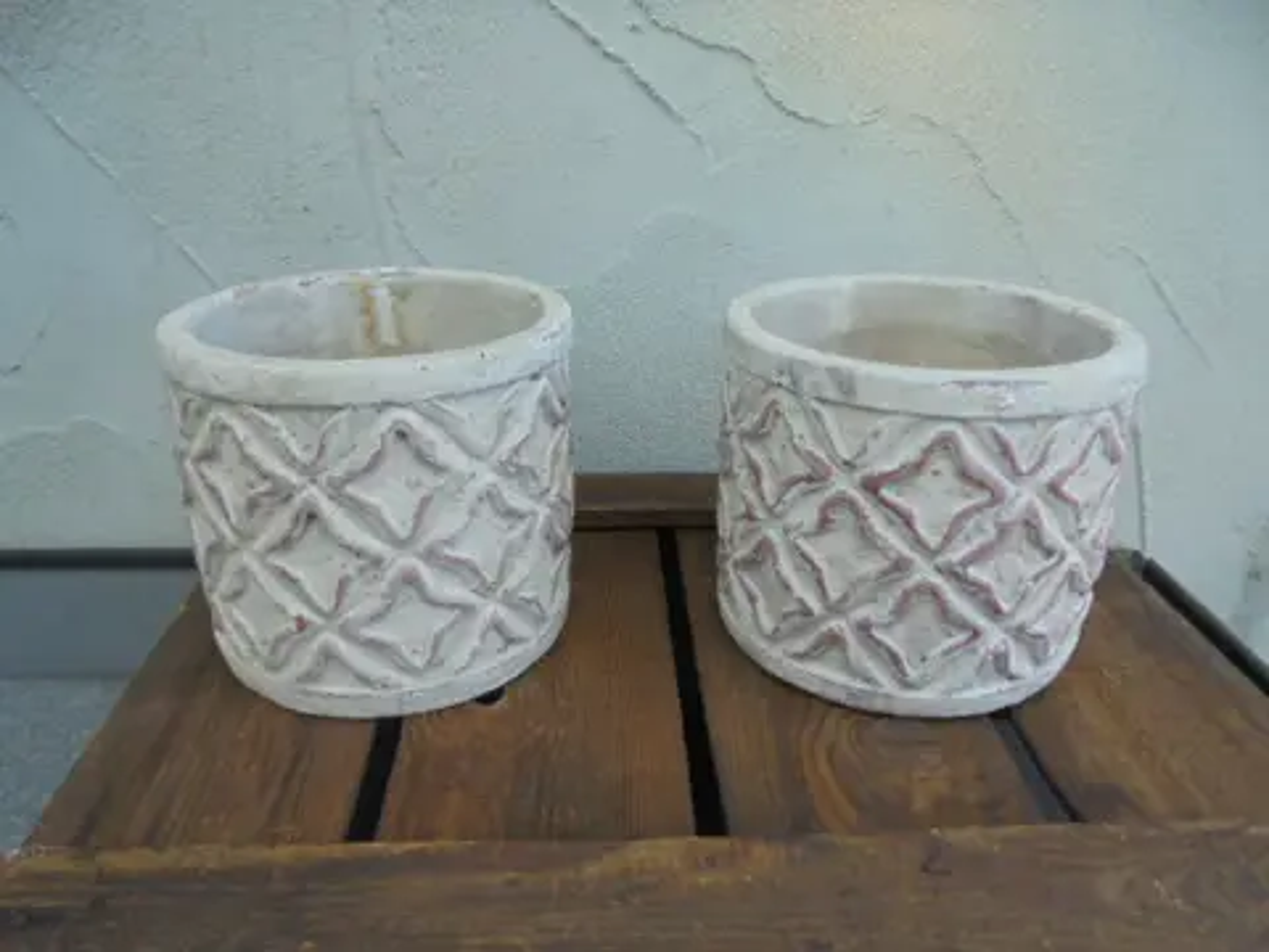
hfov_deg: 67.3
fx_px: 953
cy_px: 476
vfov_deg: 53.1
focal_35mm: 26
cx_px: 634
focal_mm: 4.6
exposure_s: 1/125
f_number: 3.5
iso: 100
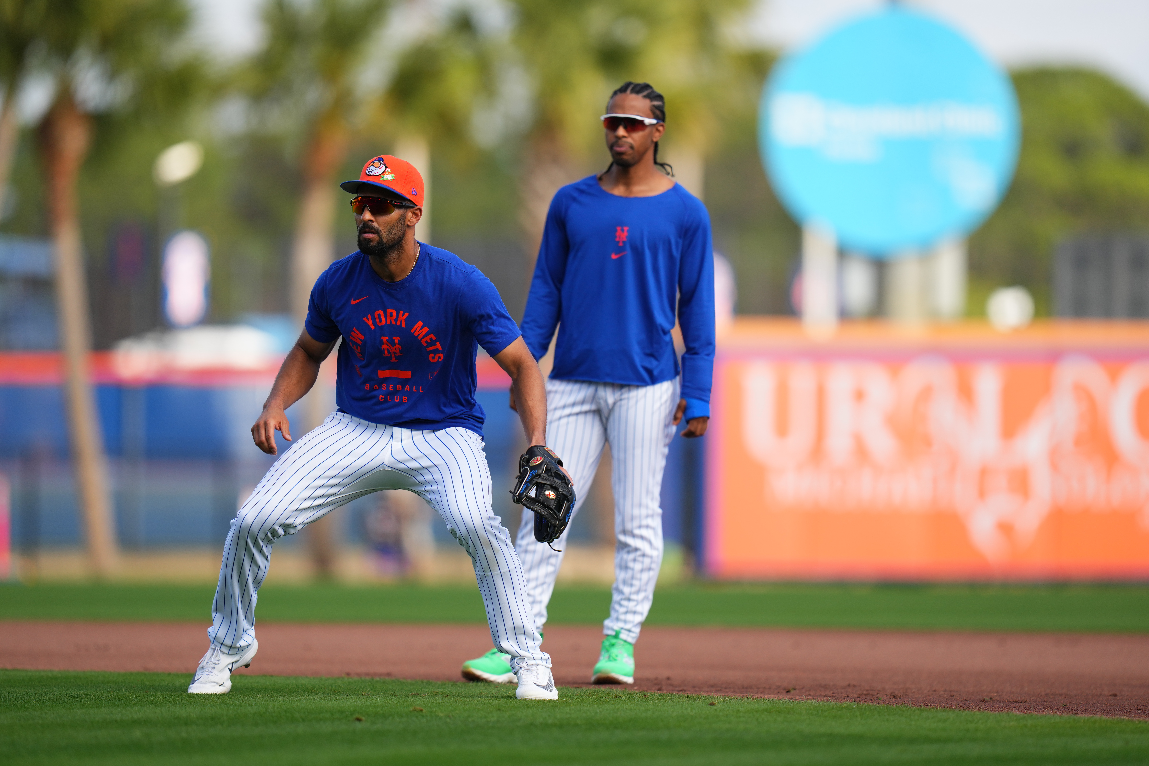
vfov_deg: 3.4
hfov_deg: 5.2
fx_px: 12765
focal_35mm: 400
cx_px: 574
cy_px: 383
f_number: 3.2
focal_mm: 400
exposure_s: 1/2500
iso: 320
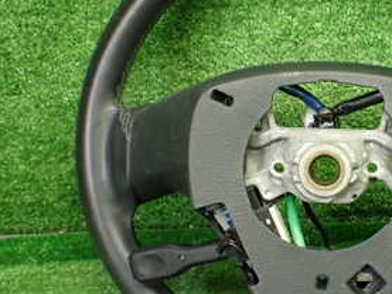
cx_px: 333
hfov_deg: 28.9
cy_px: 150
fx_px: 736
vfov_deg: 22.6
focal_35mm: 65
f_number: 2.3
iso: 800
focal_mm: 5.4
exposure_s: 1/100
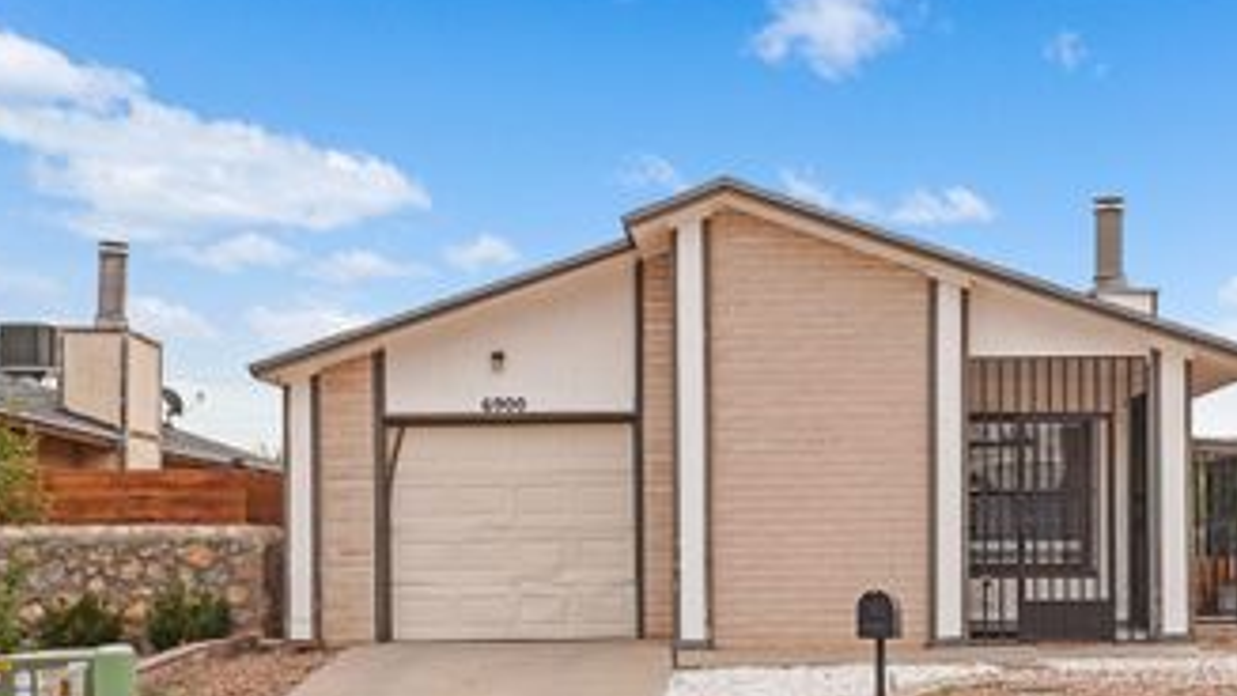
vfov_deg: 21.3
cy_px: 482
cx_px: 772
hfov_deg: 37.0
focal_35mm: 56
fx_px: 1837
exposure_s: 1/200
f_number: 8
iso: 320
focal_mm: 35
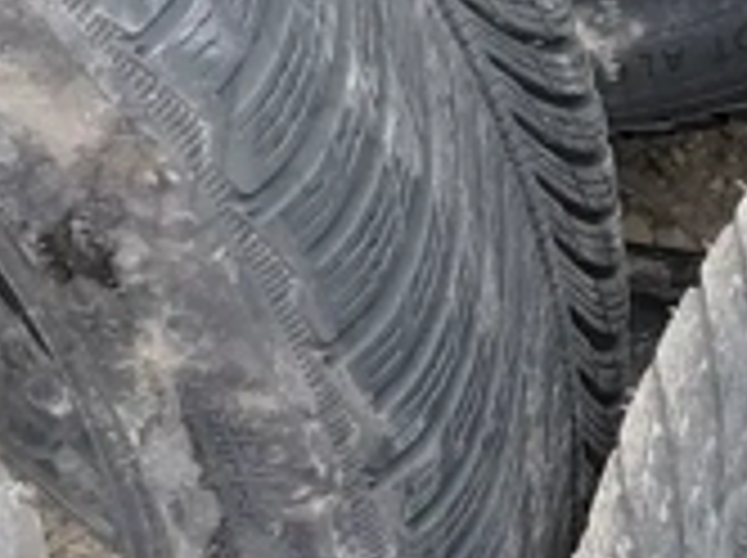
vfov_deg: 9.8
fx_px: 3254
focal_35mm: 151
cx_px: 630
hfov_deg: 13.0
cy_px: 338
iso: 125
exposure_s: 1/120
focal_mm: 4.69
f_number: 1.8
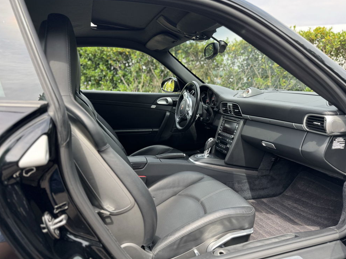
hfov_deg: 69.4
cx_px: 179
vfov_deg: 54.9
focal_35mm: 25
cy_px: 128
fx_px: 250
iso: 80
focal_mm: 6.76
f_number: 1.78
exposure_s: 1/506
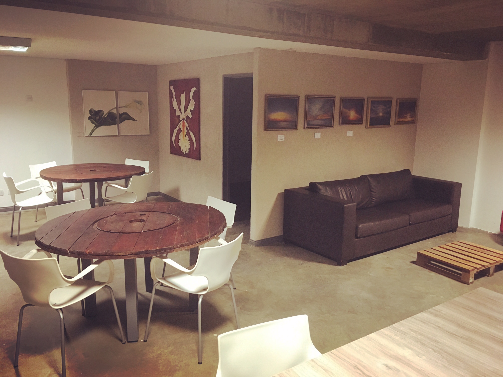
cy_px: 188
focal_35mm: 29
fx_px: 421
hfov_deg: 61.7
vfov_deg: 48.2
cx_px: 252
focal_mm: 4.15
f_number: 2.2
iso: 250
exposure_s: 1/33
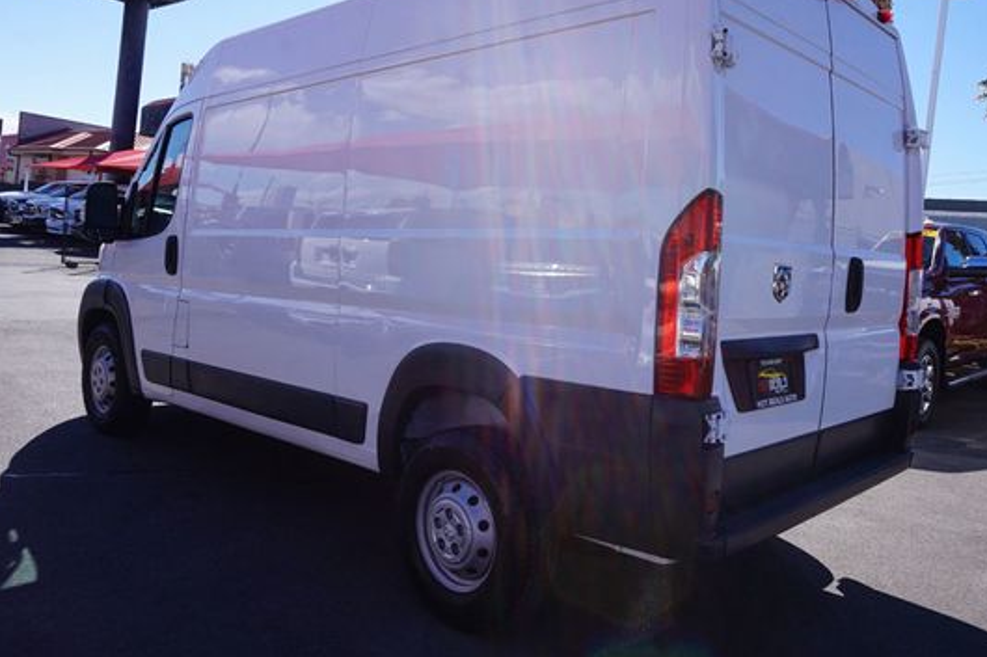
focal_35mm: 29
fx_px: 795
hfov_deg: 63.2
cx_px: 579
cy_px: 283
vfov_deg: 44.8
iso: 100
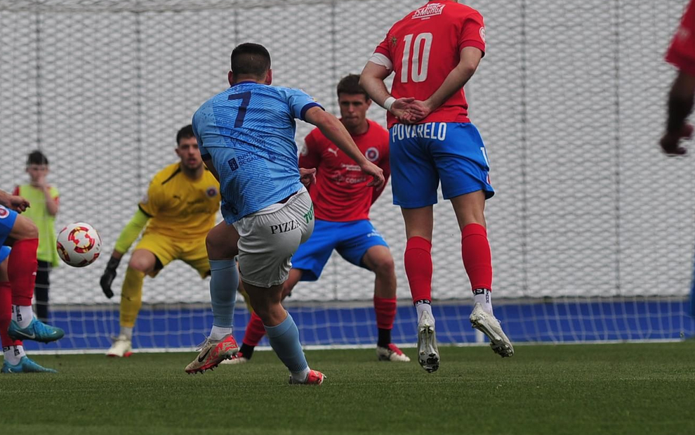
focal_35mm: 494
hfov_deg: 4.3
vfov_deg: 2.7
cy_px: 232
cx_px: 268
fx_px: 9358
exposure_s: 1/1600
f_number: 5
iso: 400
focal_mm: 300
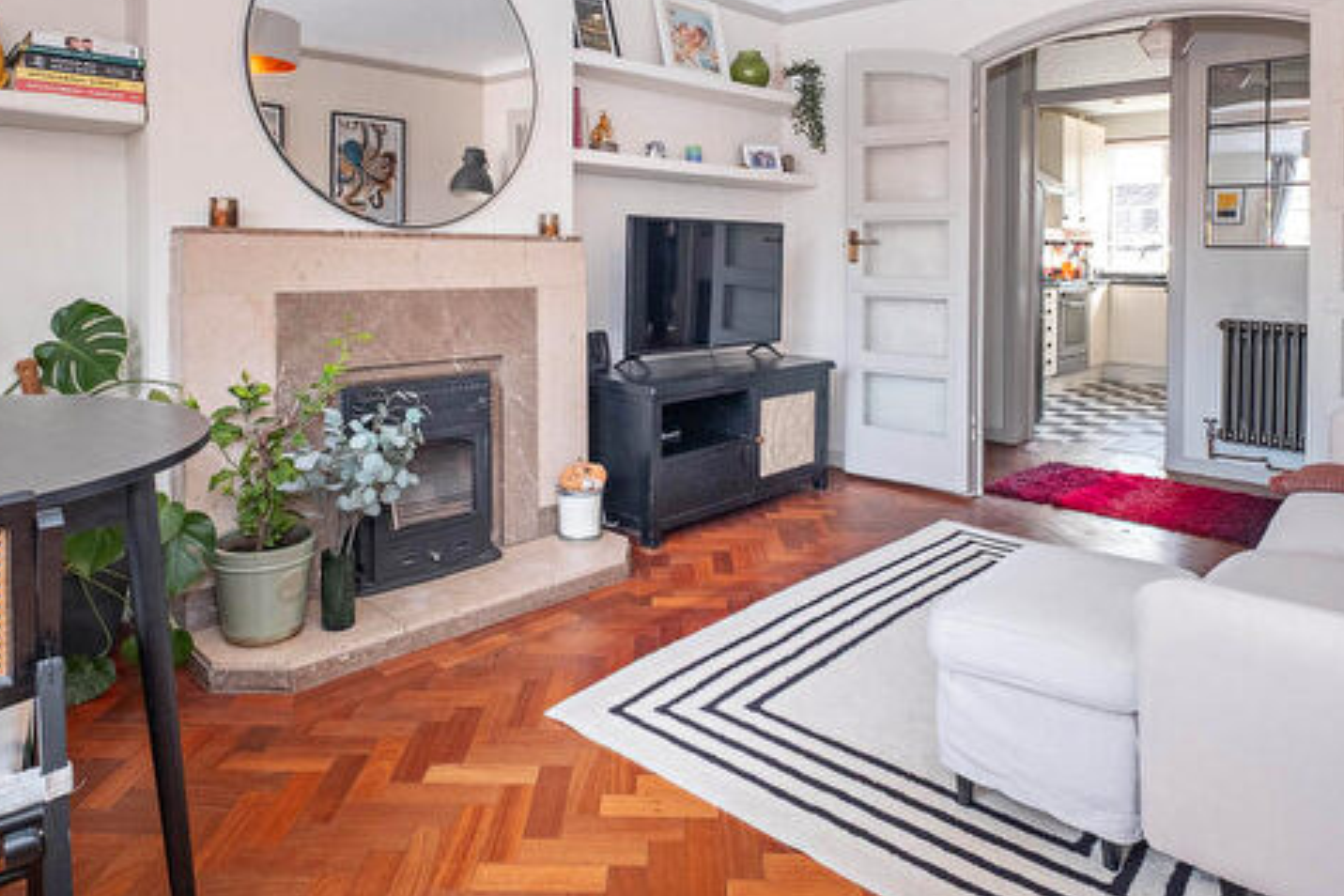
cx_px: 673
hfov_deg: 78.6
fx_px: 821
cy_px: 320
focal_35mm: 22
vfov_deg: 56.3
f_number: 5.6
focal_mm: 10
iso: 400
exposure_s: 1/25
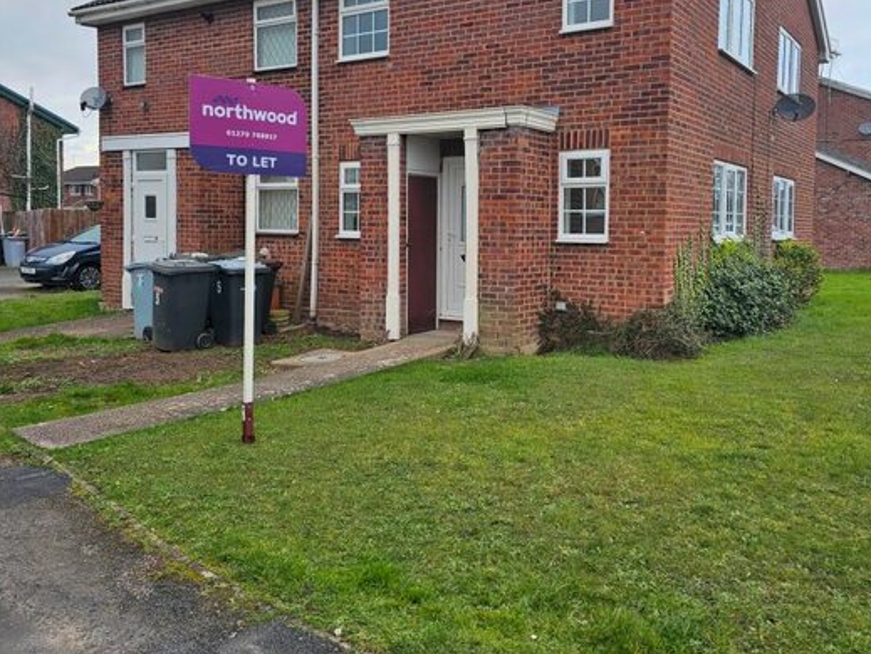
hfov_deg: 58.2
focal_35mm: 31
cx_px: 477
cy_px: 237
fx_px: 781
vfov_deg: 45.0
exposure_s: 1/374
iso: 10
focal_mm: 6.3
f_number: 1.7
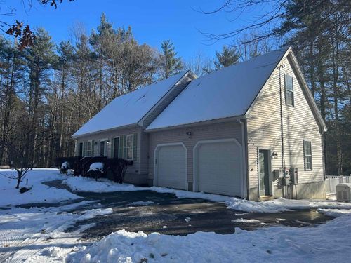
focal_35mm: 26
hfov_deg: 67.3
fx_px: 264
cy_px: 132
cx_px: 176
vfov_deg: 53.1
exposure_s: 1/1724
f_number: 1.5
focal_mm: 5.7
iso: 50
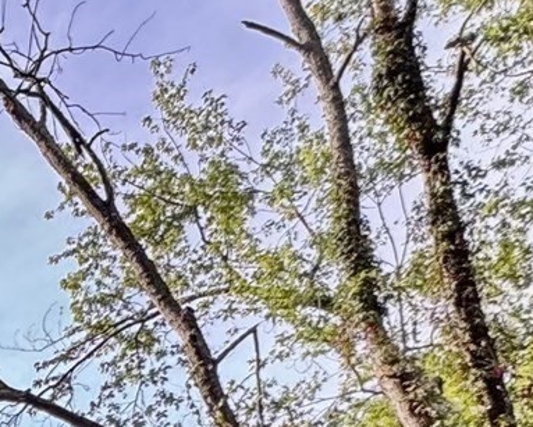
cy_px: 832
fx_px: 1152
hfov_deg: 21.3
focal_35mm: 73
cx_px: -299
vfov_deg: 16.5
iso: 40
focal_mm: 2.22
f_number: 2.2
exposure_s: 1/110
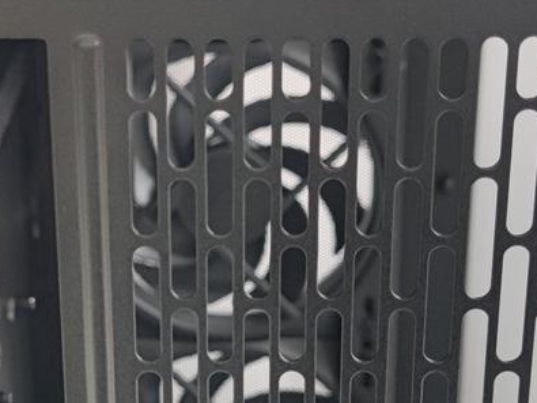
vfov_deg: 15.5
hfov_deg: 20.6
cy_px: 255
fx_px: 1473
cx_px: 228
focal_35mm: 95
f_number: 1.85
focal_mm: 6.78
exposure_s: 1/100
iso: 63
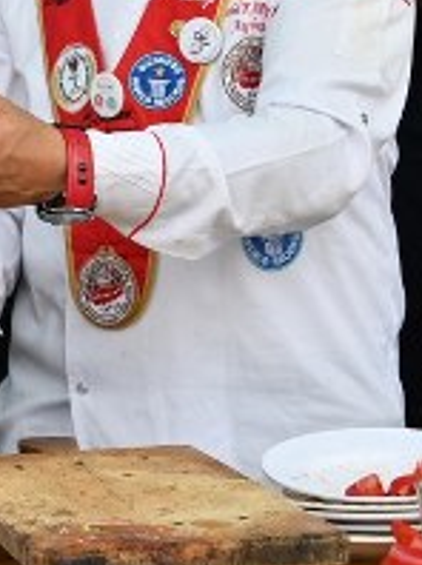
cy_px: -37
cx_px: -398
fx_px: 2281
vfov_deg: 13.8
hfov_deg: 9.9
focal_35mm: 140
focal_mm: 40
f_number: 5
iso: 250
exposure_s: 1/500
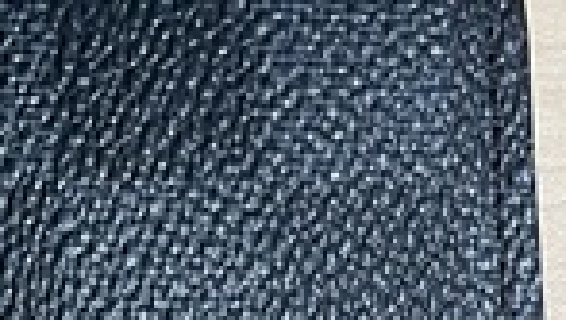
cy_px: 349
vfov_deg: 7.4
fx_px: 2464
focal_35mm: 164
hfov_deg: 11.6
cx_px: -608
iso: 80
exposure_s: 1/50
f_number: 1.6
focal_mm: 4.2
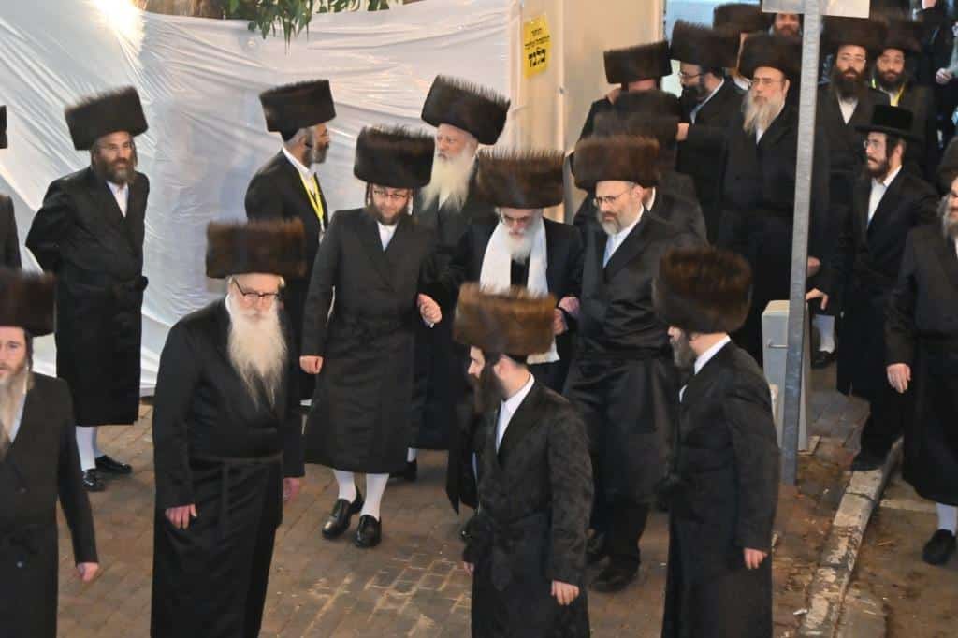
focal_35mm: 123
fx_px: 3272
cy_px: 319
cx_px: 479
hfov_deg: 16.7
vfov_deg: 11.1
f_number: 4
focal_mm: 82
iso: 1600
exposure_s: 1/125
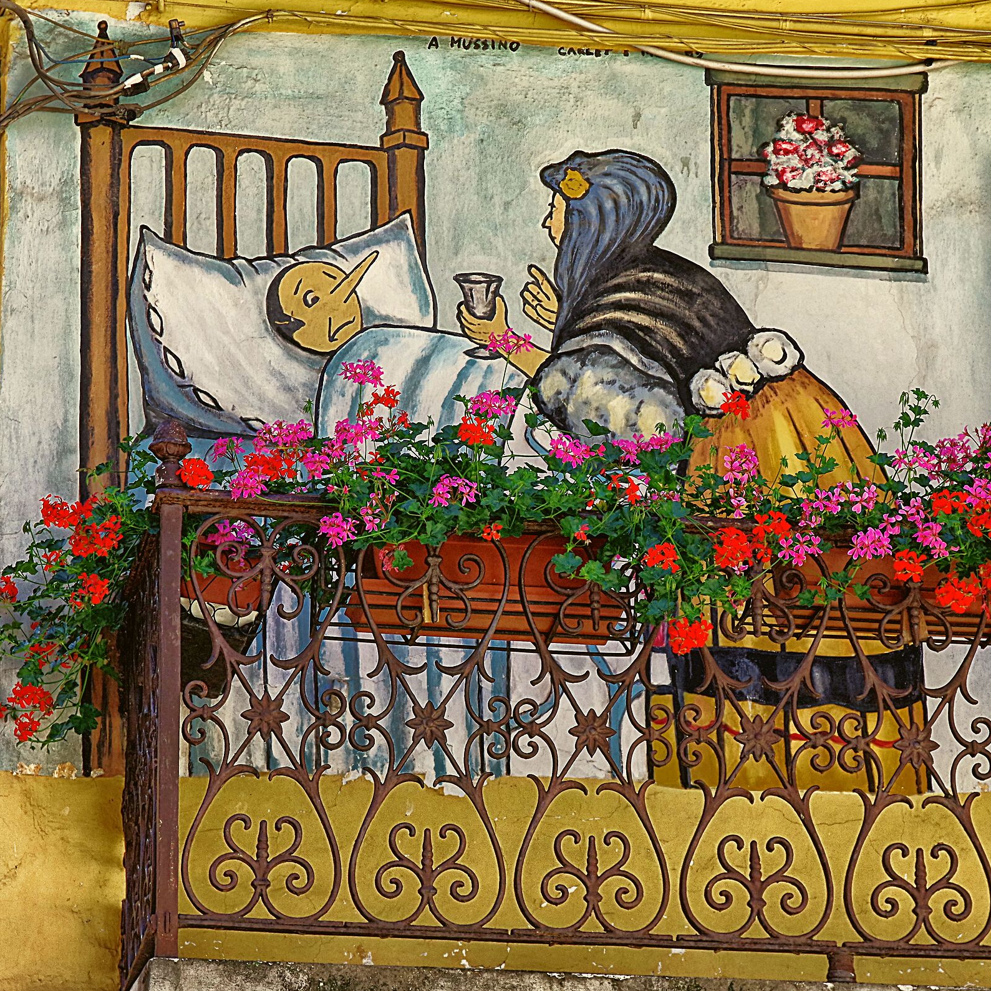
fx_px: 5279
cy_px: 493
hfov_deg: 10.7
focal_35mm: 163
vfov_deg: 10.7
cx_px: 607
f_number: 8
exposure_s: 1/90
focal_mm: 85
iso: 560
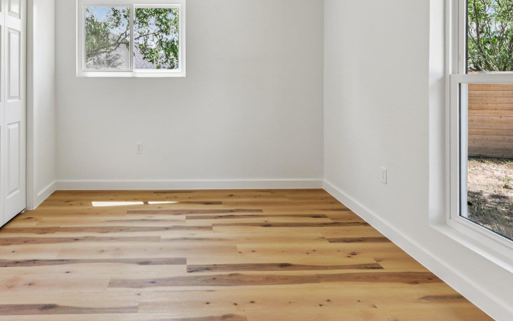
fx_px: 322
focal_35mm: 23
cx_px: 195
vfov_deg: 50.9
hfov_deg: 75.9
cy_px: 83
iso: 100
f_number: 8
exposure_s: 1/13
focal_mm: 14
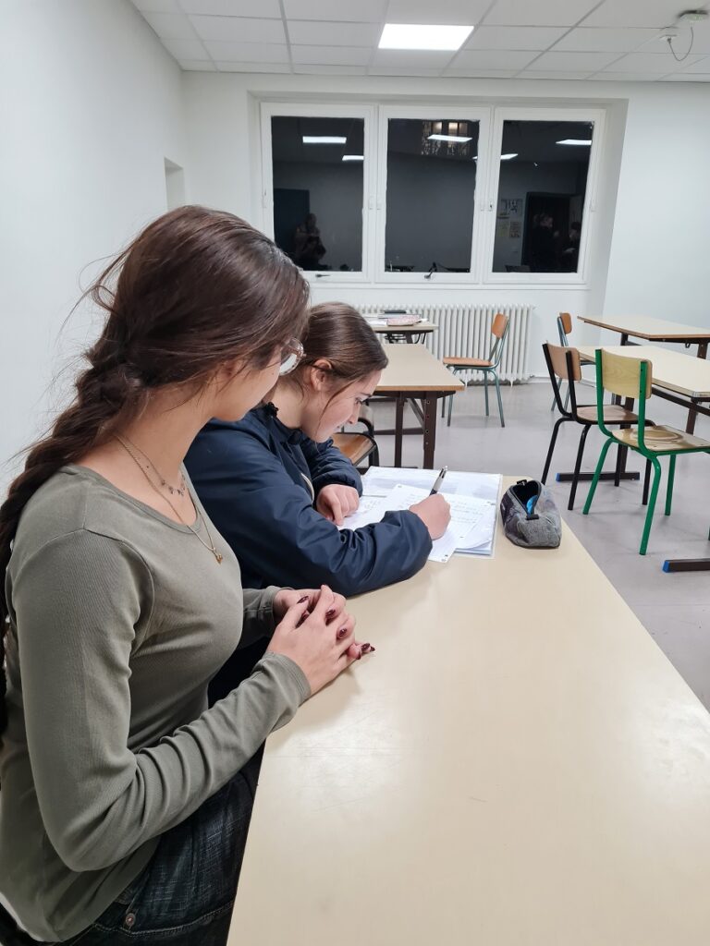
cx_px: 355
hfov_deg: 53.1
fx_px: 711
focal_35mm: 26
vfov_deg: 67.3
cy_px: 473
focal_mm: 5.4
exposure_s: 1/100
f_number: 1.8
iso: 250
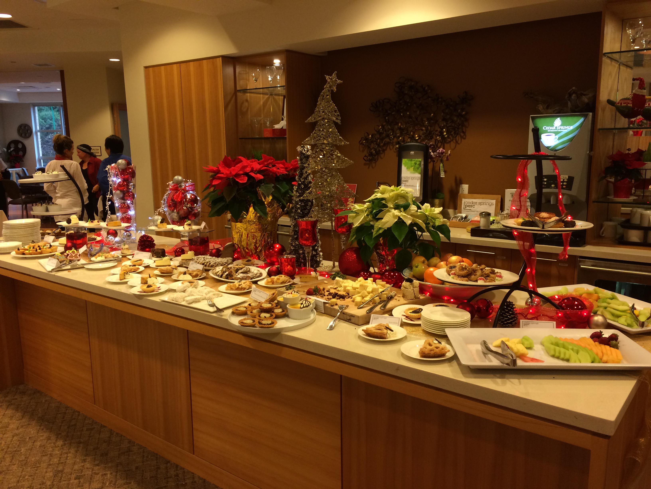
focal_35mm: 29
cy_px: 244
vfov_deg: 48.2
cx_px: 326
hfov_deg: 61.7
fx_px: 545
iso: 100
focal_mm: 4.15
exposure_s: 1/30
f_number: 2.2
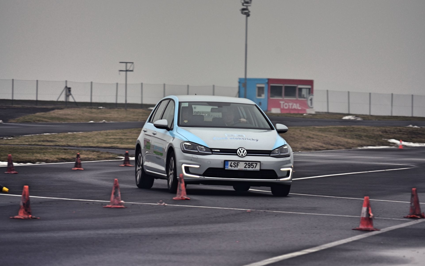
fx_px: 3544
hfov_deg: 6.9
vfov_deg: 4.3
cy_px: 127
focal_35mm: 306
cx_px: 212
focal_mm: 200
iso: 200
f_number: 7.1
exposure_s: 1/160
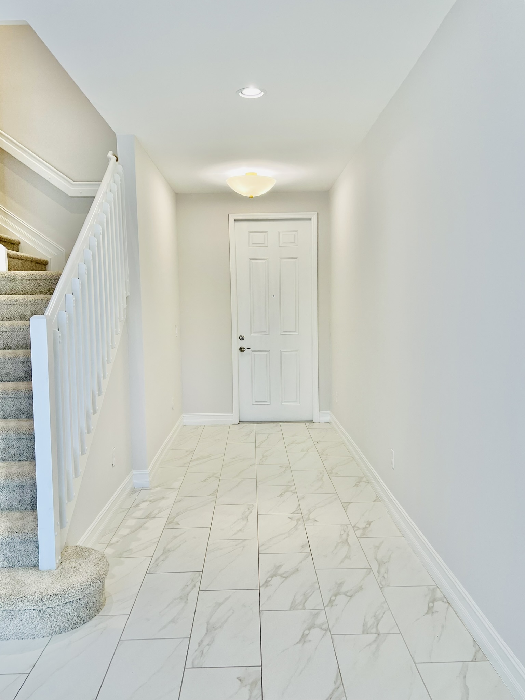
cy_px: 350
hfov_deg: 53.1
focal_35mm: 26
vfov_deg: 67.3
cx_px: 262
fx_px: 526
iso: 64
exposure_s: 1/150
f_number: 1.5
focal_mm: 5.7
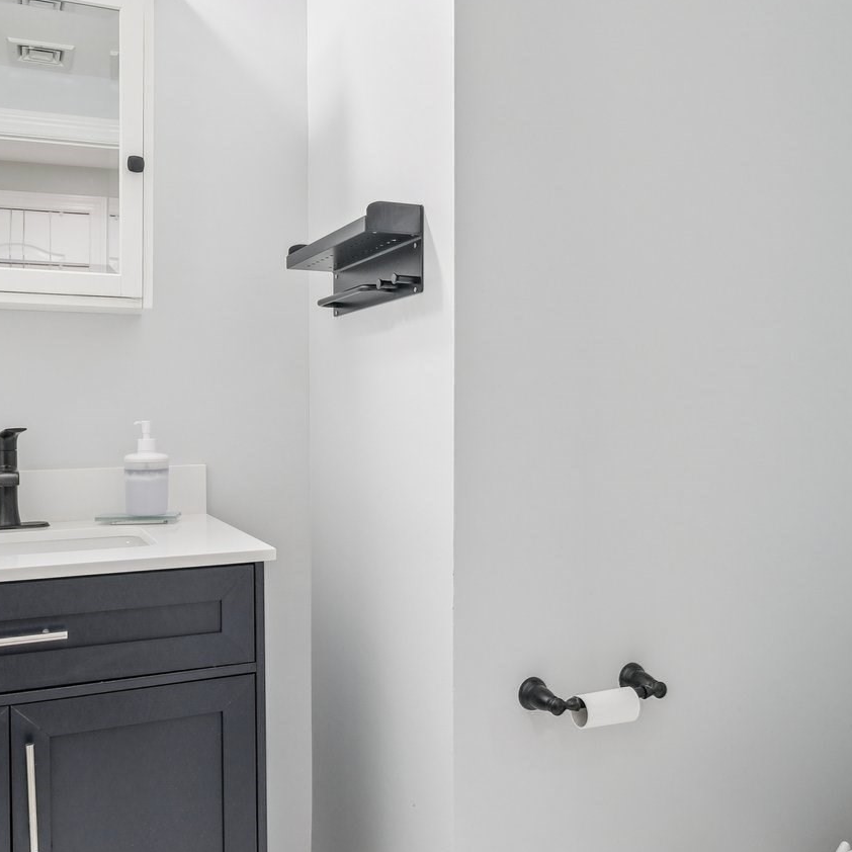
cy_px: 419
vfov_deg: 52.5
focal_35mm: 31
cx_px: 376
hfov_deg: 52.4
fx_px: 863
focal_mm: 10
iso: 320
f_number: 5.6
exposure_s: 1/15
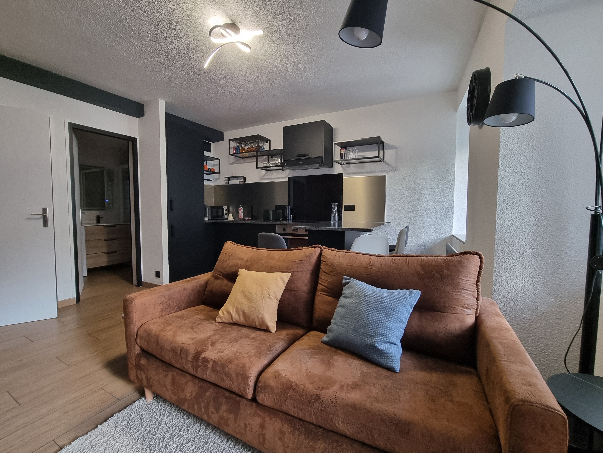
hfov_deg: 102.0
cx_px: 288
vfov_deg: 85.7
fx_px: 244
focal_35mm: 14
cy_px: 225
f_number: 2.2
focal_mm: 2.2
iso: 400
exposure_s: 1/50
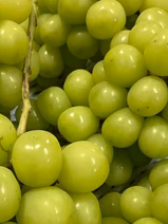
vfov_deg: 38.5
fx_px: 317
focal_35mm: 49
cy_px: 148
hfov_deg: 29.5
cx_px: 59
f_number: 1.8
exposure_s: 1/60
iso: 320
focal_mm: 4.25
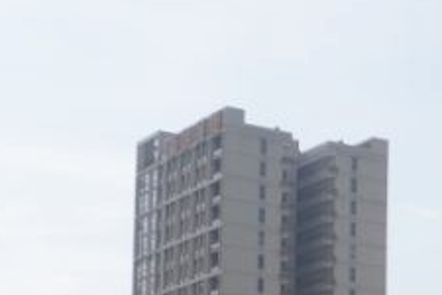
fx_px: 1338
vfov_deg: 12.0
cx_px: 870
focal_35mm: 109
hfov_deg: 15.3
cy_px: 438
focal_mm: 16
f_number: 4.5
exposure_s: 1/800
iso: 100
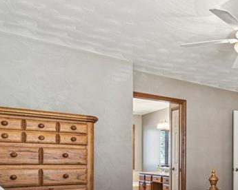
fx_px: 275
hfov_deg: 39.5
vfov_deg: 35.8
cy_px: 172
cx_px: 253
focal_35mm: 39
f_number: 14
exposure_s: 1/2.5
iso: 50
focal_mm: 14
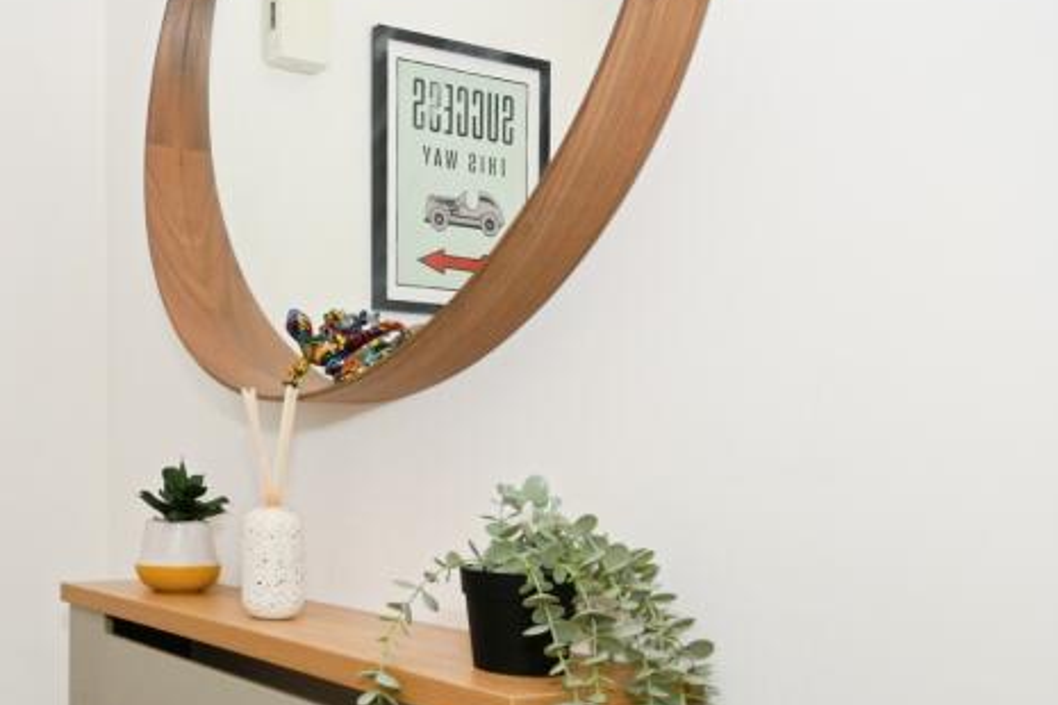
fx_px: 970
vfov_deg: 39.3
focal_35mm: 33
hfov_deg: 50.2
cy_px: 488
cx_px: 89
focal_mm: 10
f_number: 8
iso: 400
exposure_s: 1/60
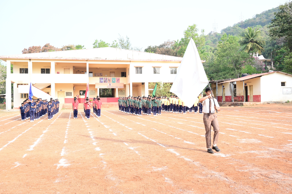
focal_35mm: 32
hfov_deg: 58.0
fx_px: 263
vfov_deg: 40.5
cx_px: 146
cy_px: 97
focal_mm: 32.5
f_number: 8
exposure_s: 1/125
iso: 320
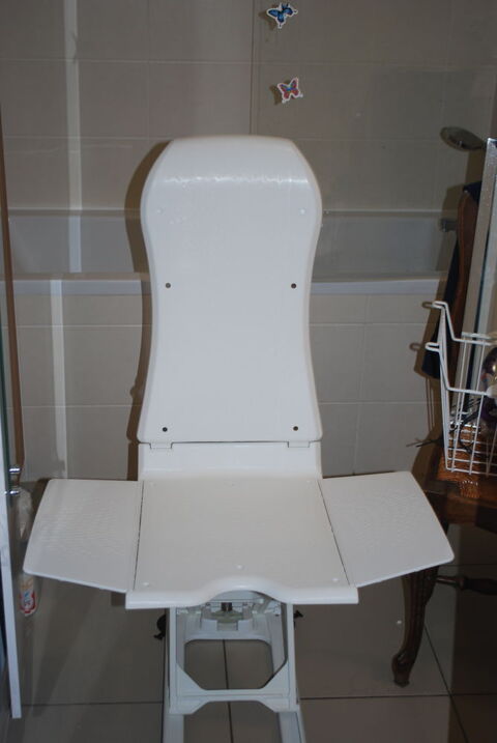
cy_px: 372
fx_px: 991
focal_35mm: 48
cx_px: 248
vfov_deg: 41.1
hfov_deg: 28.2
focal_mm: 32
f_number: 5
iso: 200
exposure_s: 1/60
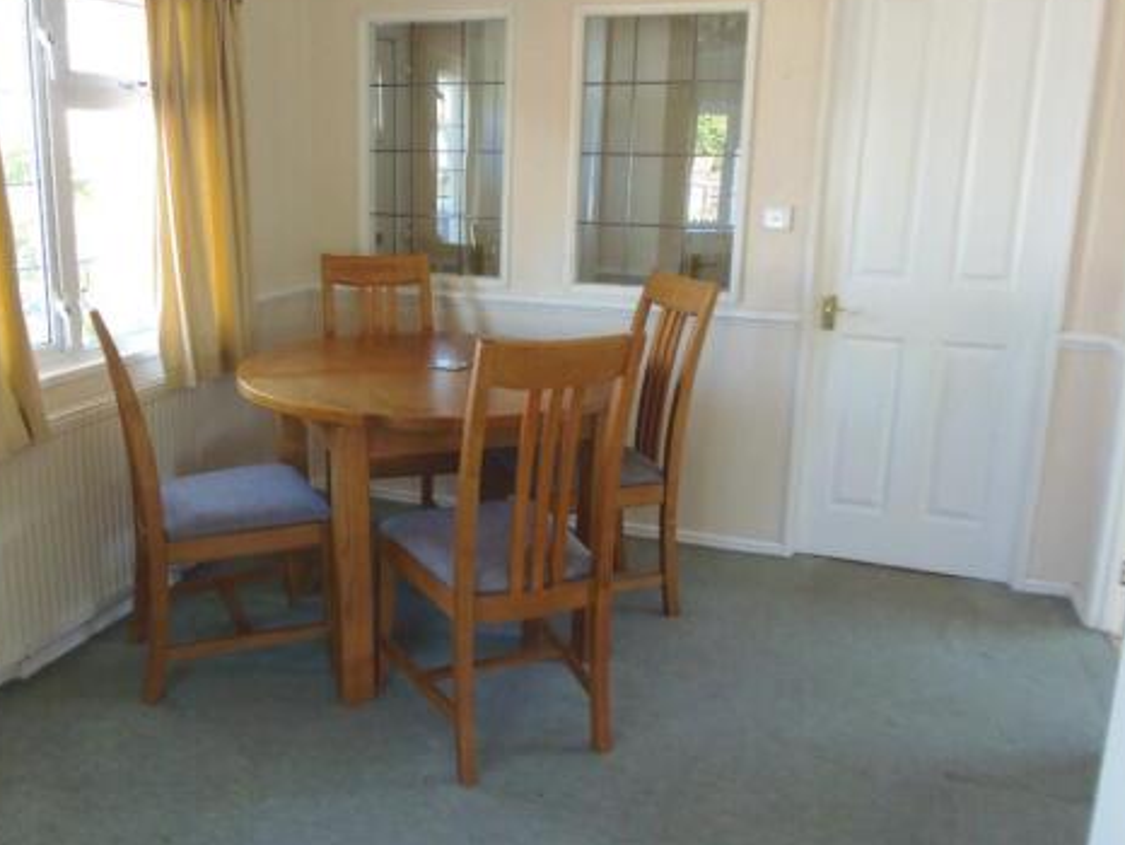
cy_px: 375
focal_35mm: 30
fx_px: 975
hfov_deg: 59.3
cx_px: 436
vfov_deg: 46.8
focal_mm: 4.3
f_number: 2.9
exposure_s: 1/30
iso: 200
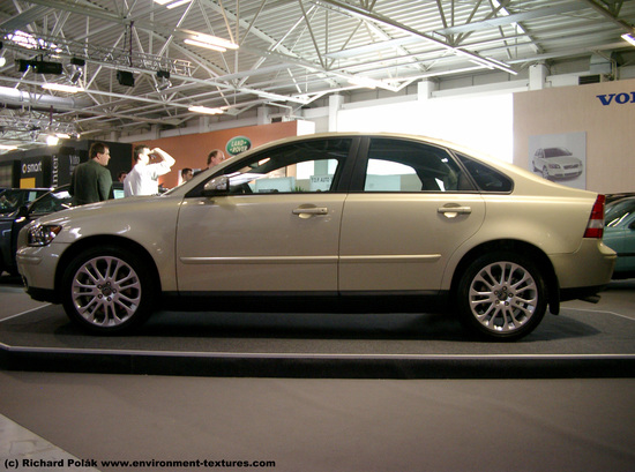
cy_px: 236
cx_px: 318
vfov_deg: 38.5
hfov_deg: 50.3
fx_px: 677
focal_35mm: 37
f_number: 2.6
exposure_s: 1/125
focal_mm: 7.6
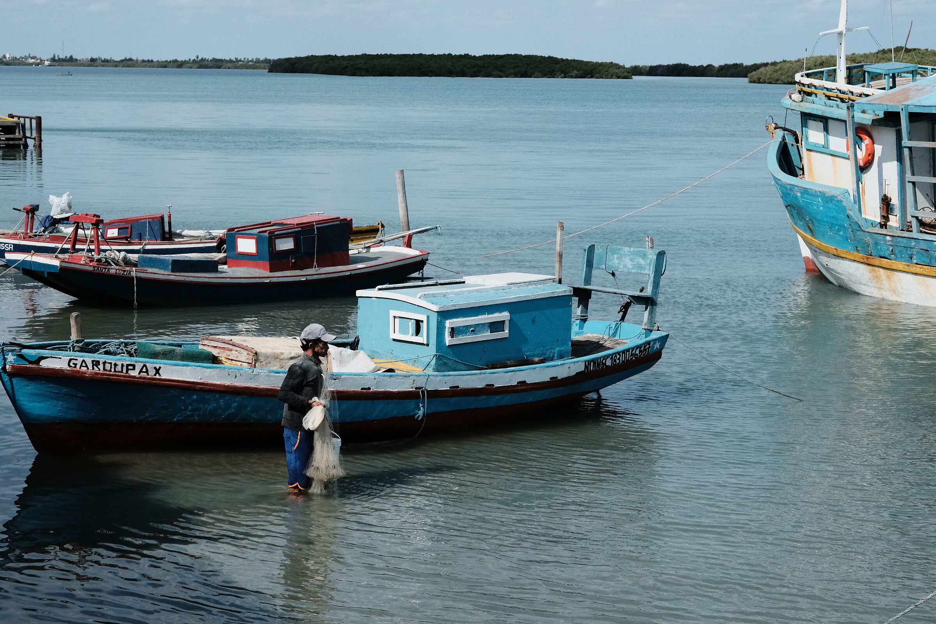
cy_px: 312
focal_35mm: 75
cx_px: 468
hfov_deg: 27.0
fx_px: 1950
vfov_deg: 18.2
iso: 1600
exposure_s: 1/4000
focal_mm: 50
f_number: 8
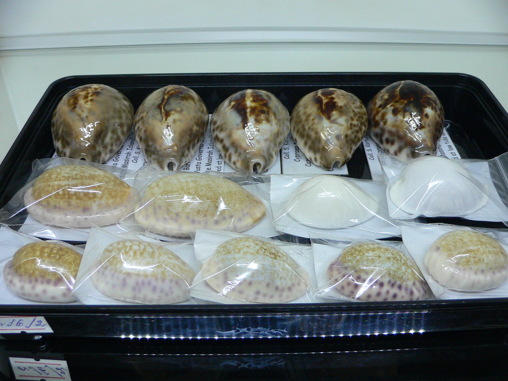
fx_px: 514
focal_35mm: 35
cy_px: 190
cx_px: 254
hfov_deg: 52.6
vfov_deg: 40.7
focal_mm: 4.6
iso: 200
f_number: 2.8
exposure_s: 1/60
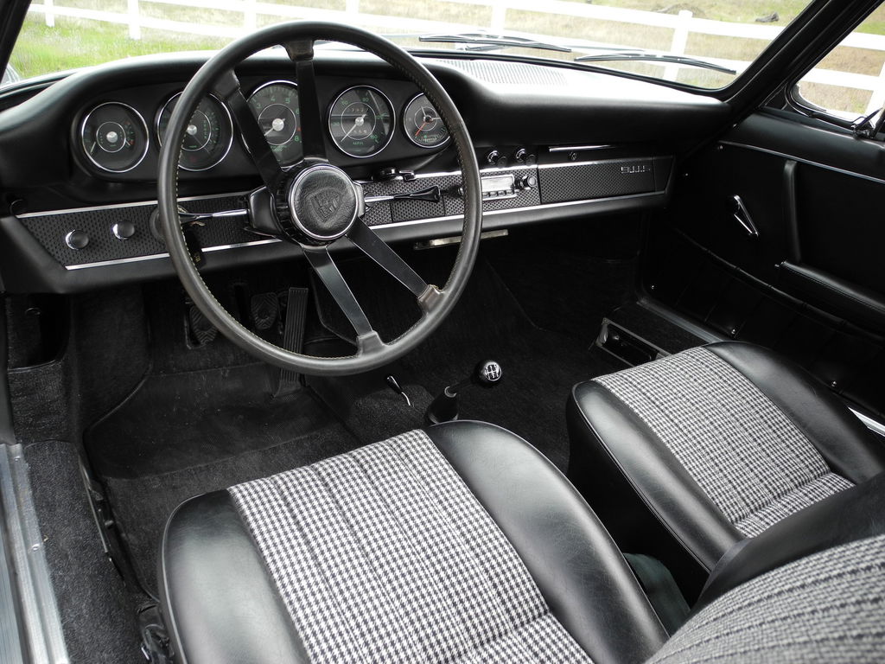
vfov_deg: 49.7
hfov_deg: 63.4
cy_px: 332
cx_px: 442
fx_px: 716
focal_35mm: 28
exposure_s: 1/99.4
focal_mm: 6
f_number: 2.8
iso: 100
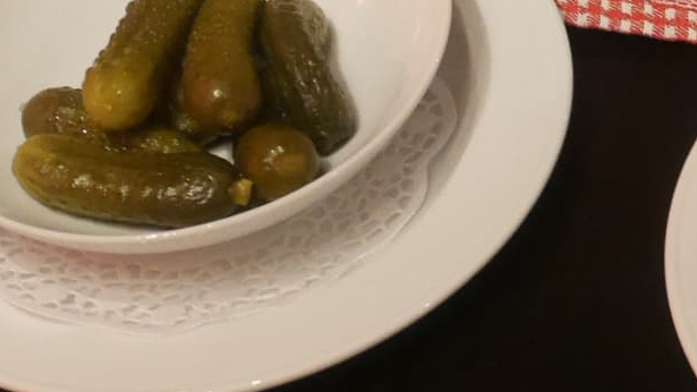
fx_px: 2883
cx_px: 892
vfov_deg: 7.4
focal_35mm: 156
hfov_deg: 13.3
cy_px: -446
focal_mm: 22
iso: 3200
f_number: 4.8
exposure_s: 1/13
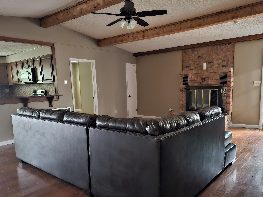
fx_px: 205
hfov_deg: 65.3
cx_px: 138
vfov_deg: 51.2
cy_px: 112
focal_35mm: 27
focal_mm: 6.3
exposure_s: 1/15
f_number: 1.7
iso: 1250
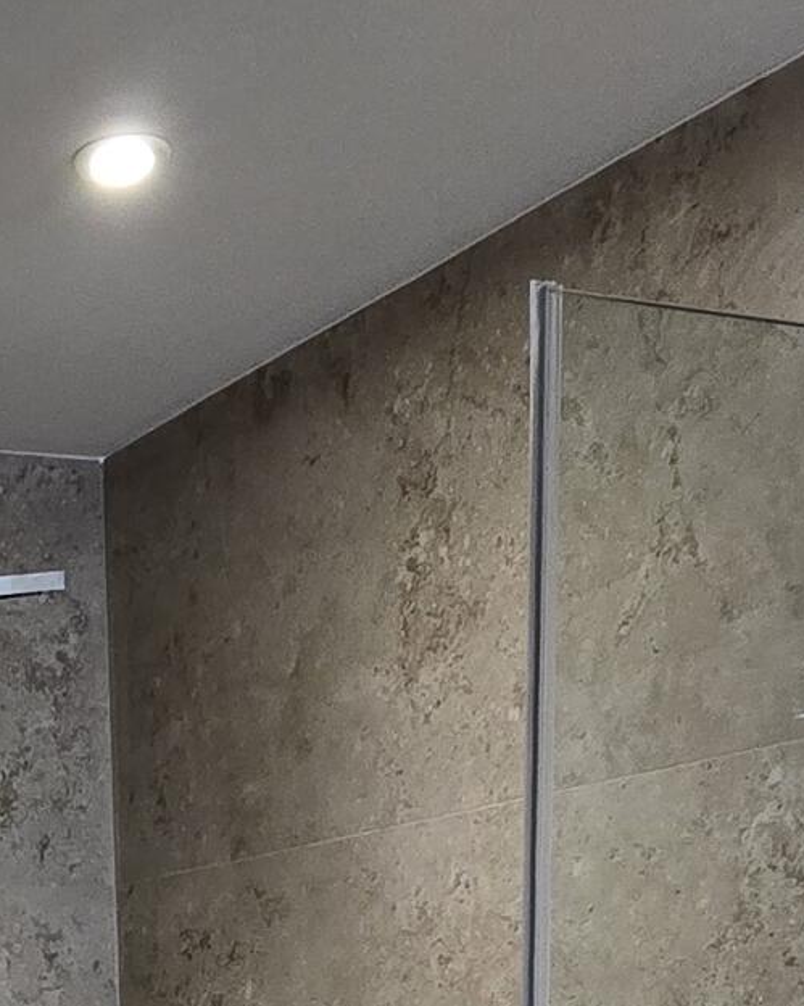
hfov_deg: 23.1
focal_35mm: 61
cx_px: -137
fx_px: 1815
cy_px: 1490
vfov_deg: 24.4
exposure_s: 1/60
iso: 160
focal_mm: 2.2
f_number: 2.2
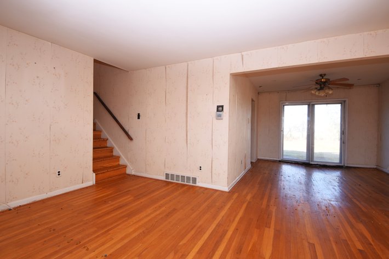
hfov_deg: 96.7
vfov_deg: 73.7
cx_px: 194
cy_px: 130
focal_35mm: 16
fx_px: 173
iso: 100
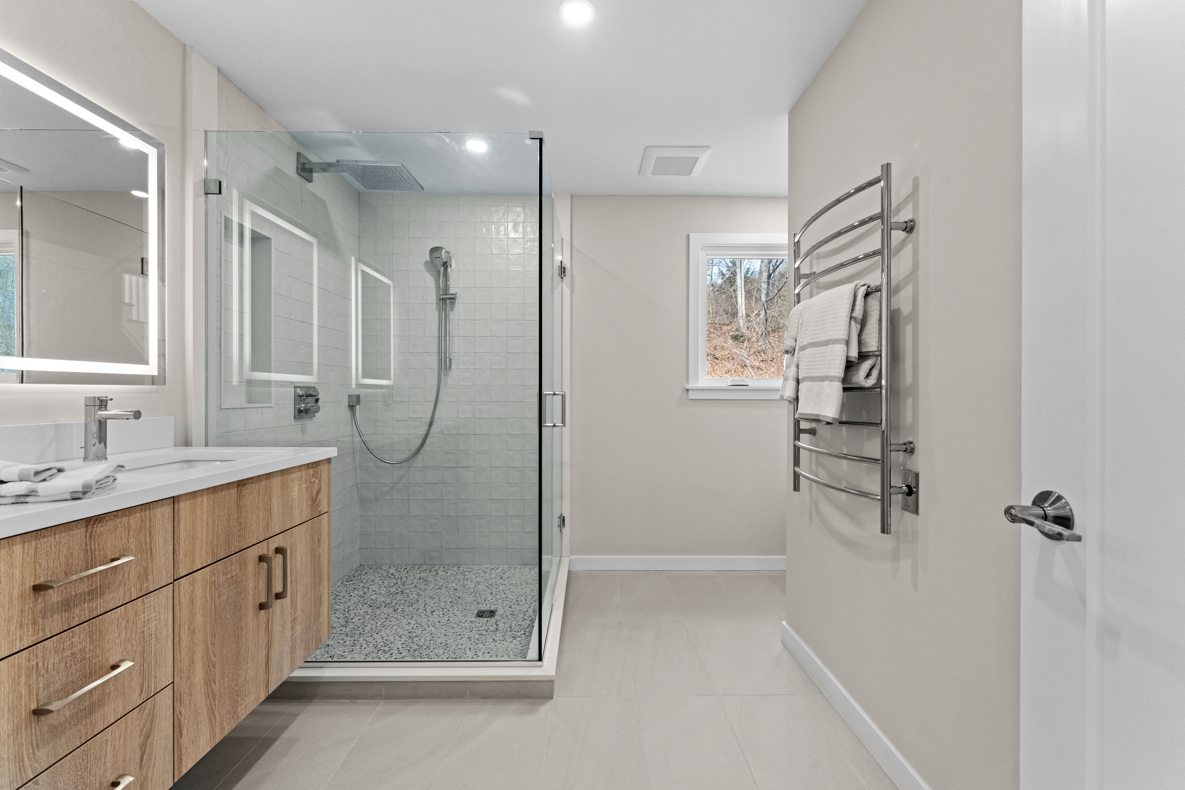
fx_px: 494
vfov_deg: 77.3
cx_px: 592
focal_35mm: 15
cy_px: 395
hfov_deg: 100.4
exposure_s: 1/40
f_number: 11
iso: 3200
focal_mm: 15
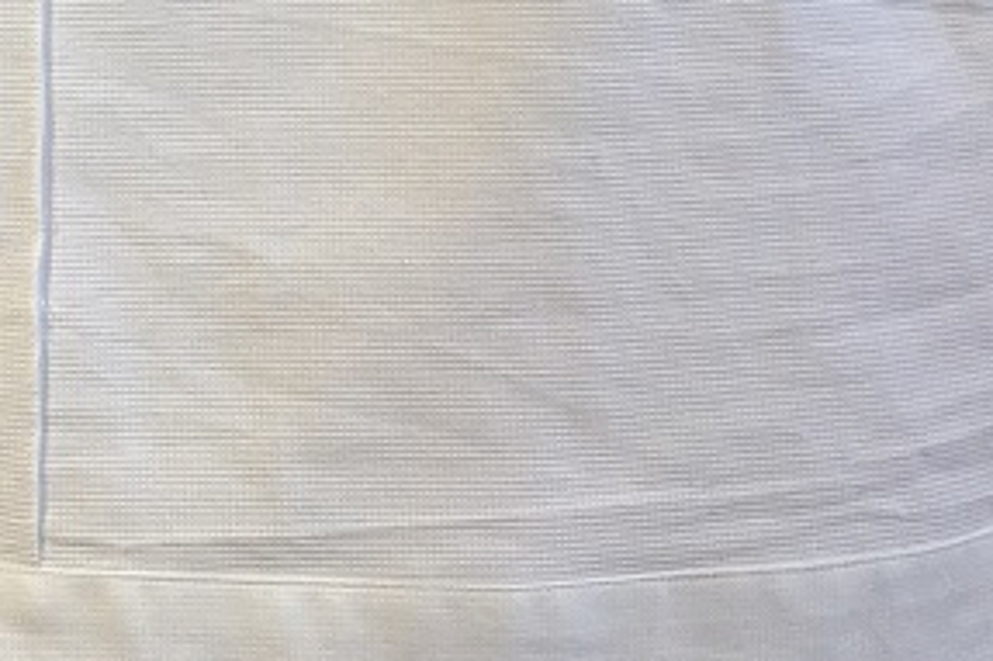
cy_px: -275
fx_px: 2702
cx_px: -90
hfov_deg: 19.9
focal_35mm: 98
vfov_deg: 13.3
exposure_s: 1/100
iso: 25
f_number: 2.2
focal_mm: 4.15
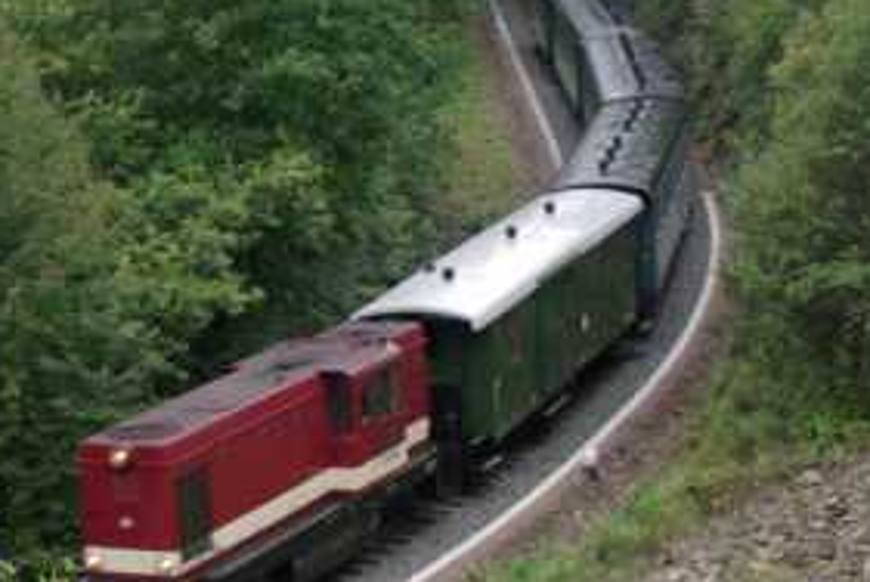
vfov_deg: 10.3
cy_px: 300
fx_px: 3242
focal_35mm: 134
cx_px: 412
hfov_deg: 15.3
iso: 100
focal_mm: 28
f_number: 4
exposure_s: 1/60
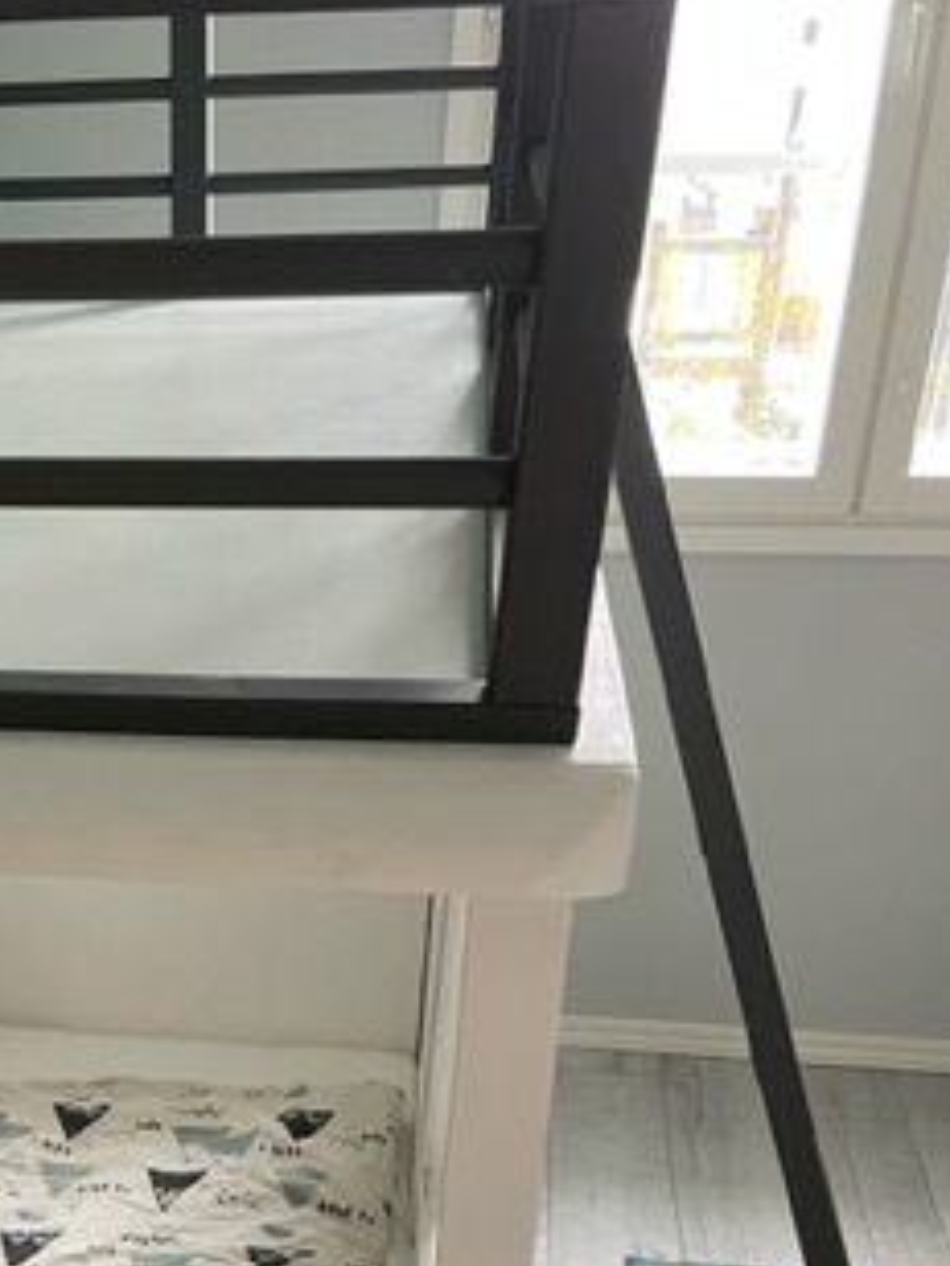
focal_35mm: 54
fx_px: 1976
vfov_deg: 33.3
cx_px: -12
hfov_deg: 25.6
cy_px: 1184
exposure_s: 1/60
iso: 320
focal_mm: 4.2
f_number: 1.6
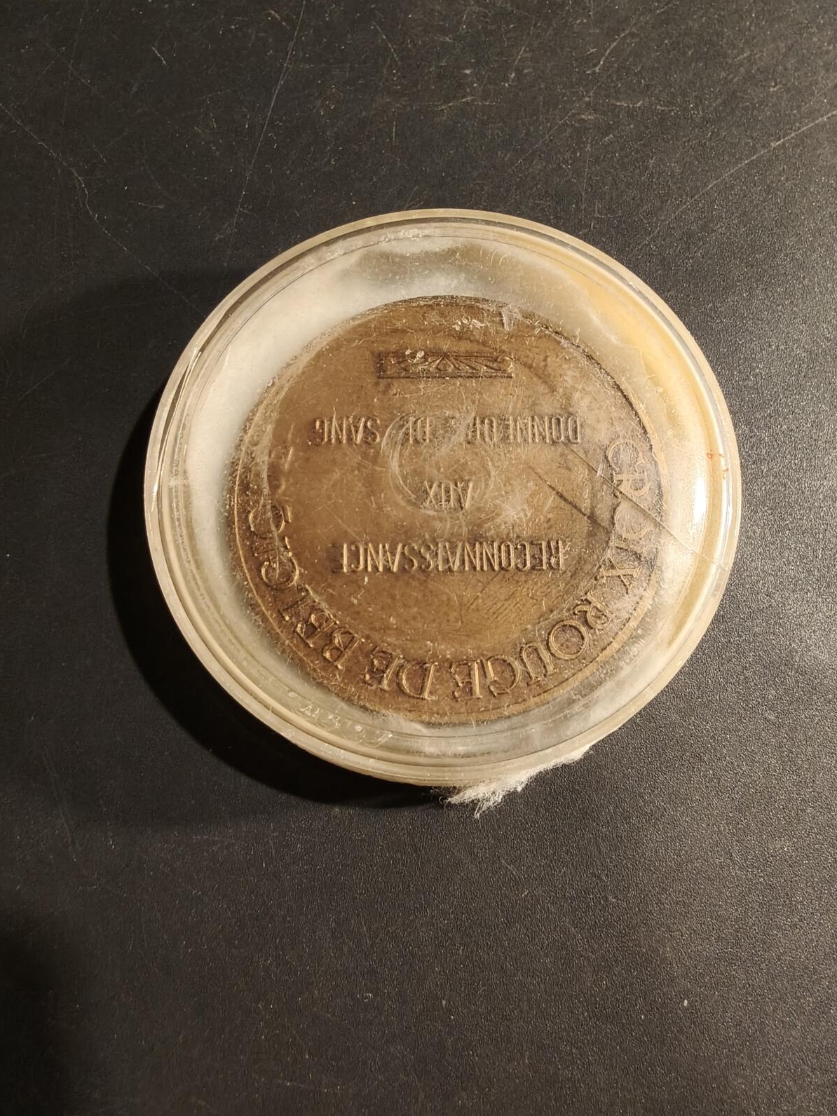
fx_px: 838
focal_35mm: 26
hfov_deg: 53.0
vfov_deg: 67.3
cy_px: 546
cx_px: 456
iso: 160
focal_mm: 2.32
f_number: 2
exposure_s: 1/100
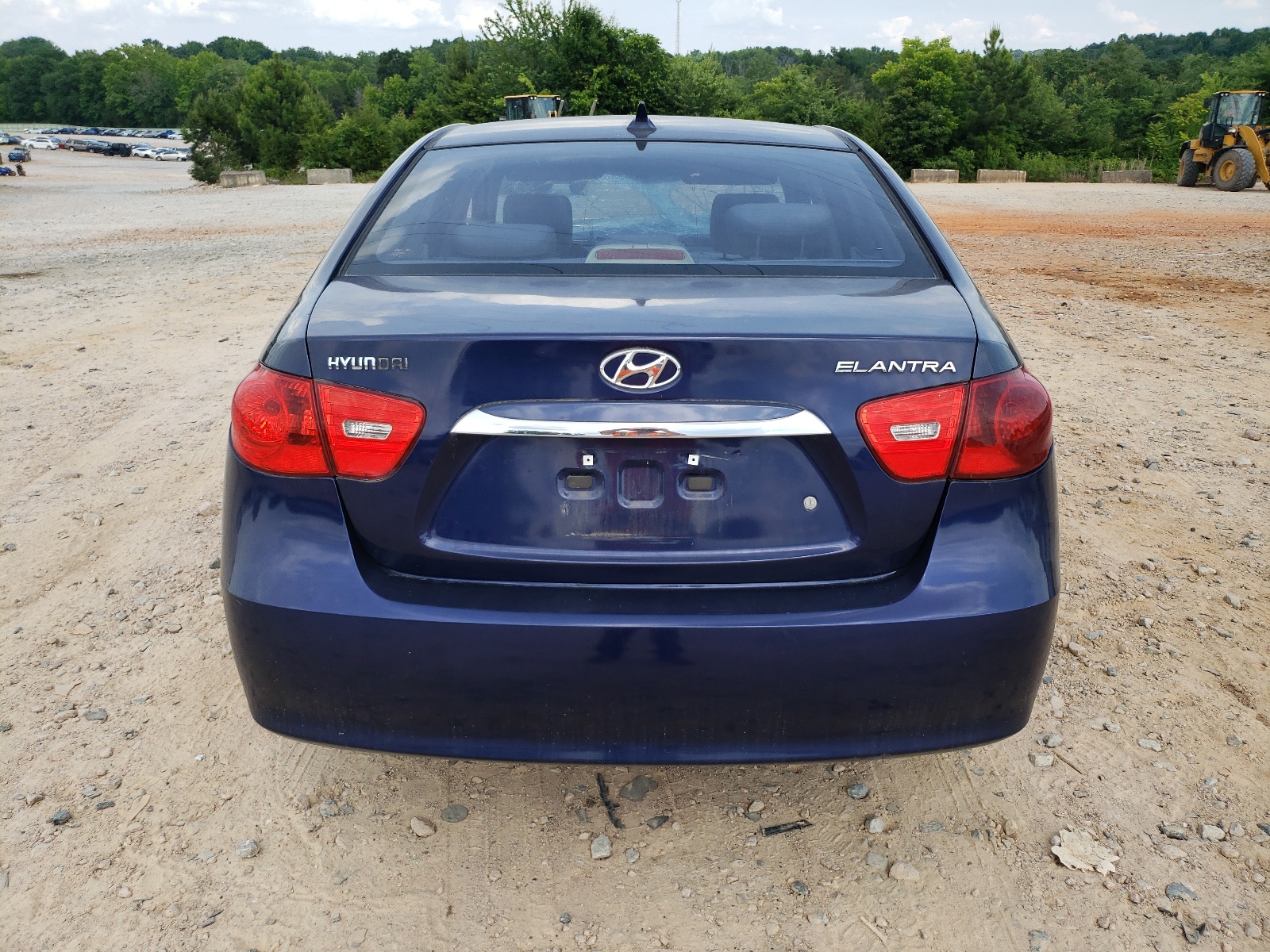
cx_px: 635
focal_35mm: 26
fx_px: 954
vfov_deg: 53.1
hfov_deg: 67.3
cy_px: 476
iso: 50
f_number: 1.5
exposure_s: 1/1667
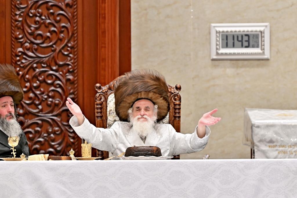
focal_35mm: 300
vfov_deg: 4.6
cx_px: 148
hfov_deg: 6.9
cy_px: 99
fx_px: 2474
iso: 400
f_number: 2.8
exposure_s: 1/500
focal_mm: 200
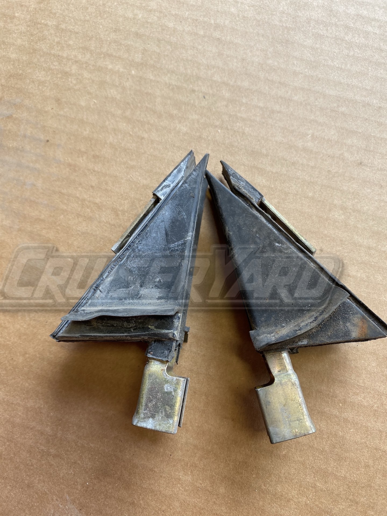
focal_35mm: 26
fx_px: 388
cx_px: 194
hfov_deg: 53.1
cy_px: 258
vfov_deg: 67.3
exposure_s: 1/122
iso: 32
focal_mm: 4.25
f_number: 1.8
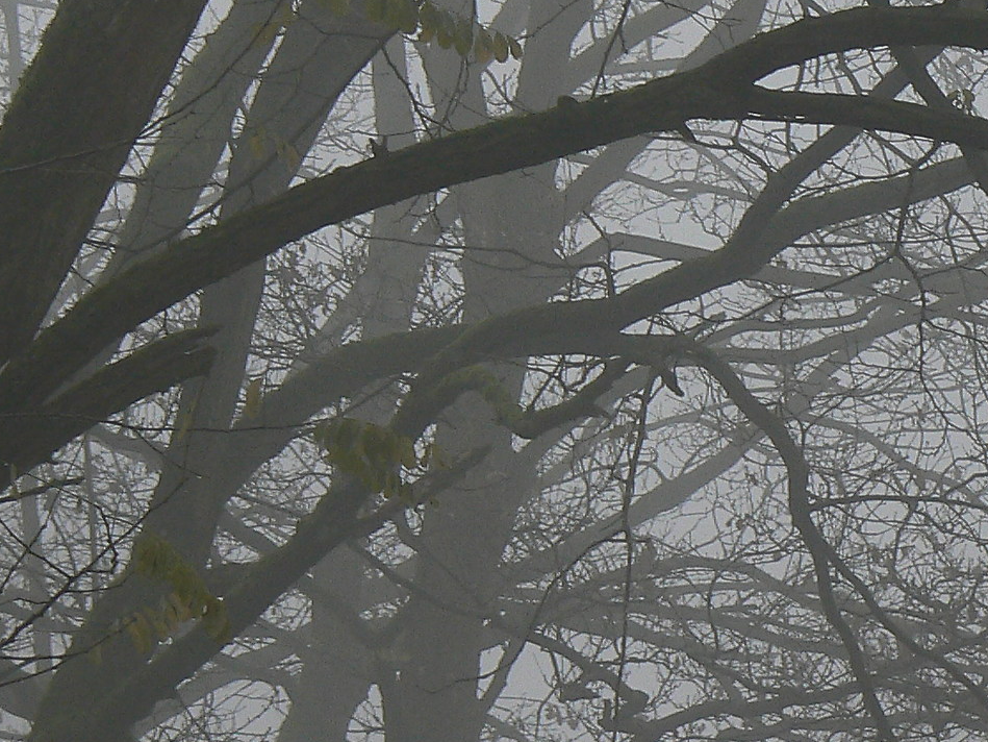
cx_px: 766
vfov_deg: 5.8
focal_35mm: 258
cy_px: 132
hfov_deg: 7.7
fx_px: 7365
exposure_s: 1/100
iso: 80
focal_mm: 16.9
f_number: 4
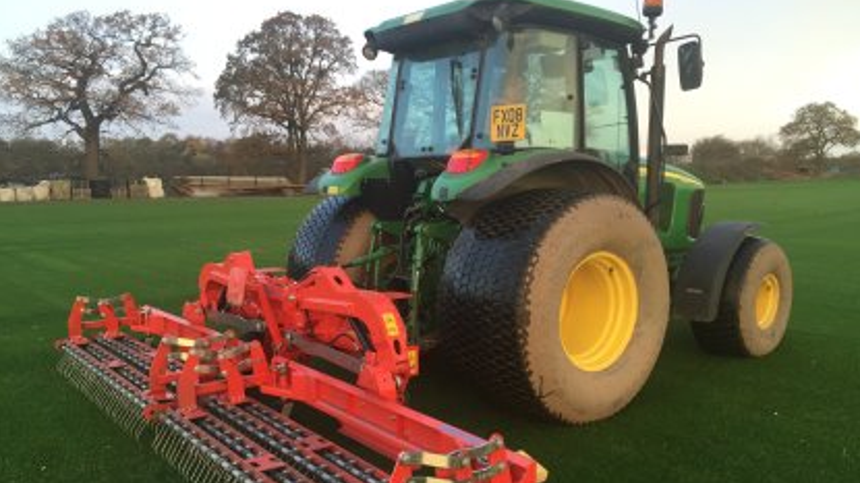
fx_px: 729
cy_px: 300
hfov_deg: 61.0
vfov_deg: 36.4
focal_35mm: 32
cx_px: 433
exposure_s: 1/50
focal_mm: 4.15
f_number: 2.2
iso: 40
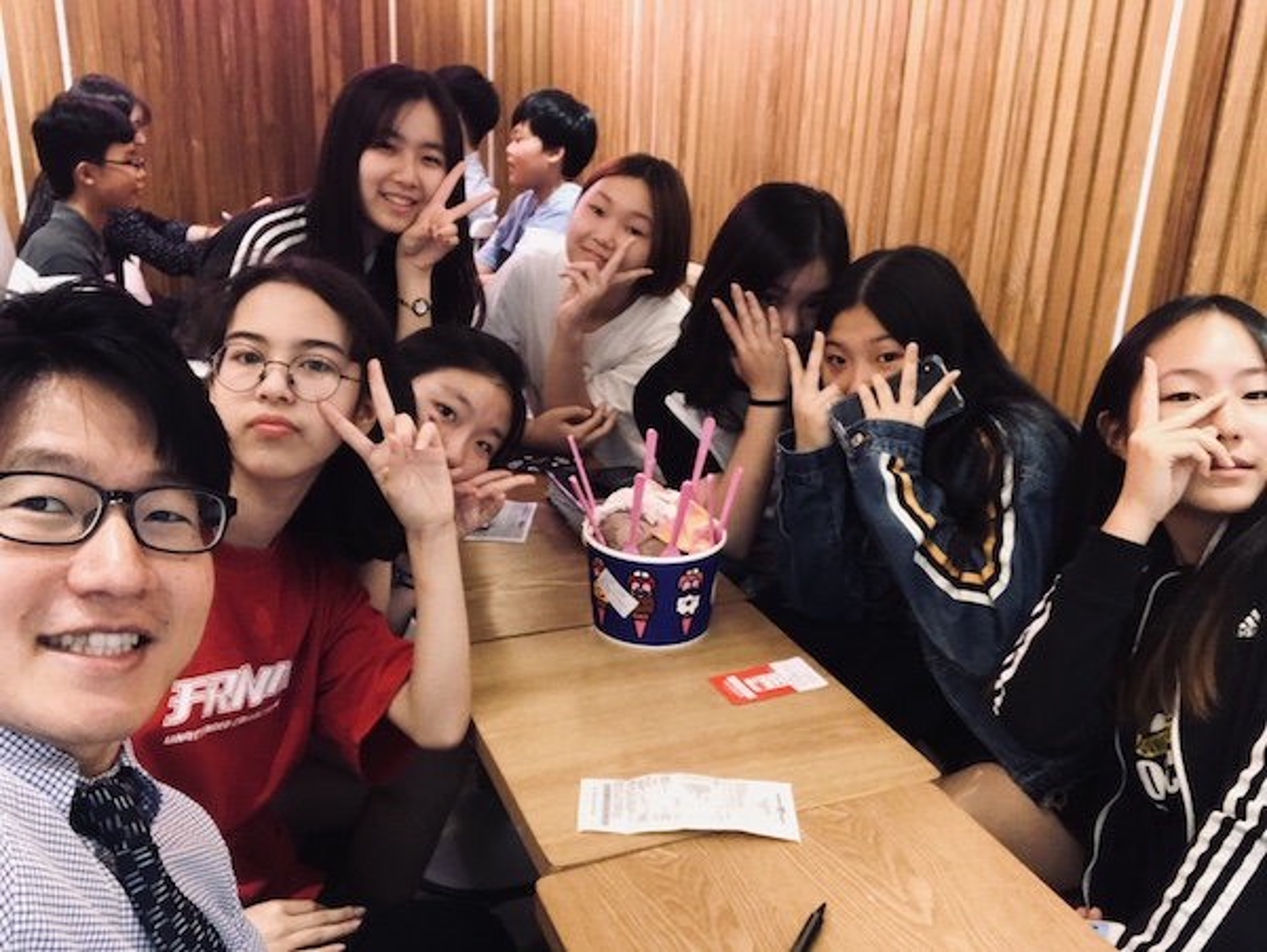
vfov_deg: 44.2
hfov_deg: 56.8
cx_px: 634
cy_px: 476
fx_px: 1172
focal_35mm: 32
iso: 125
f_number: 2.2
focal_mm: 2.87
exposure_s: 1/30
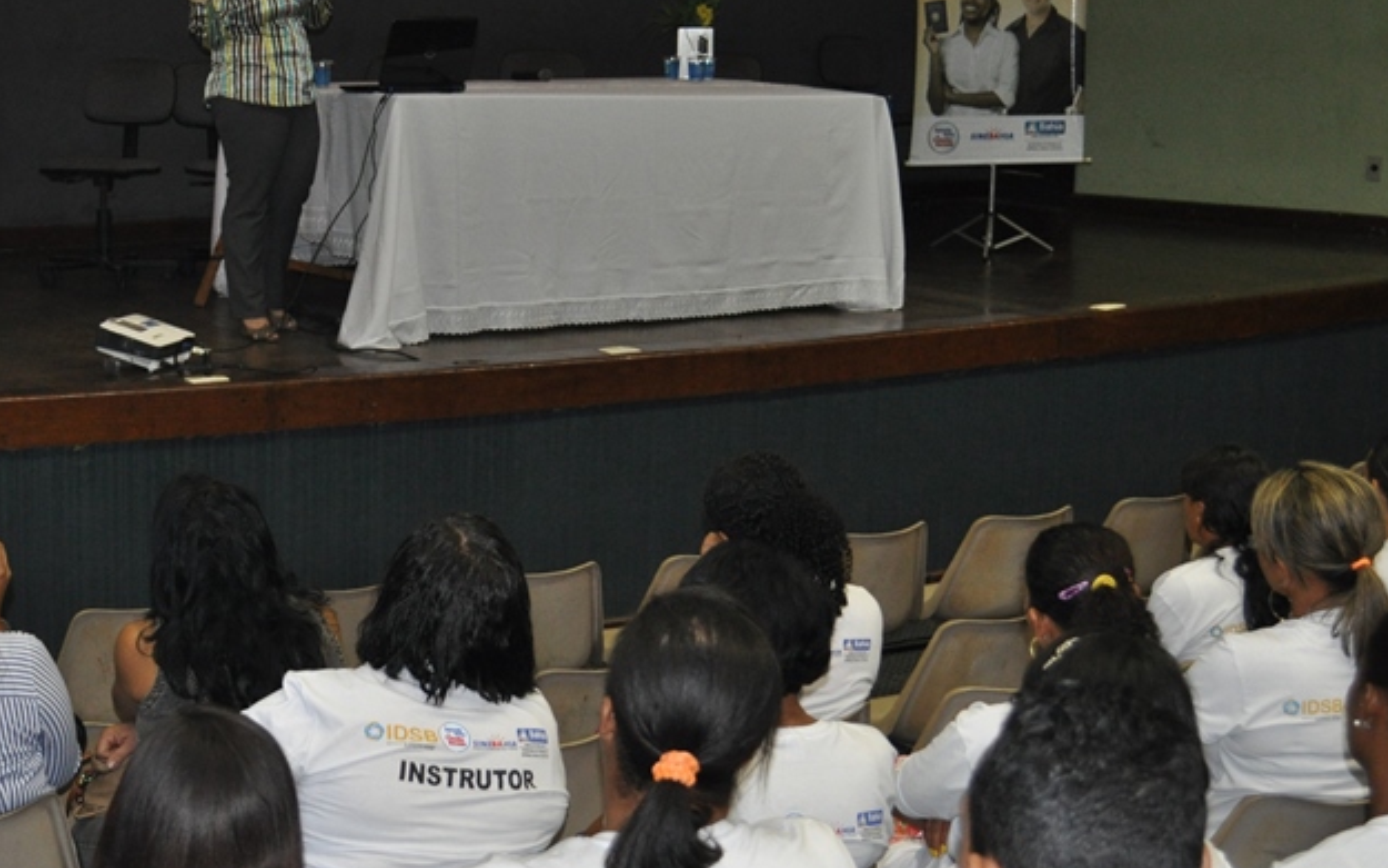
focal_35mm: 71
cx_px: 502
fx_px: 2679
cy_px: 466
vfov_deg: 18.4
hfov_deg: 28.9
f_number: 4.5
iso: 800
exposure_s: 1/60
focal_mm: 29
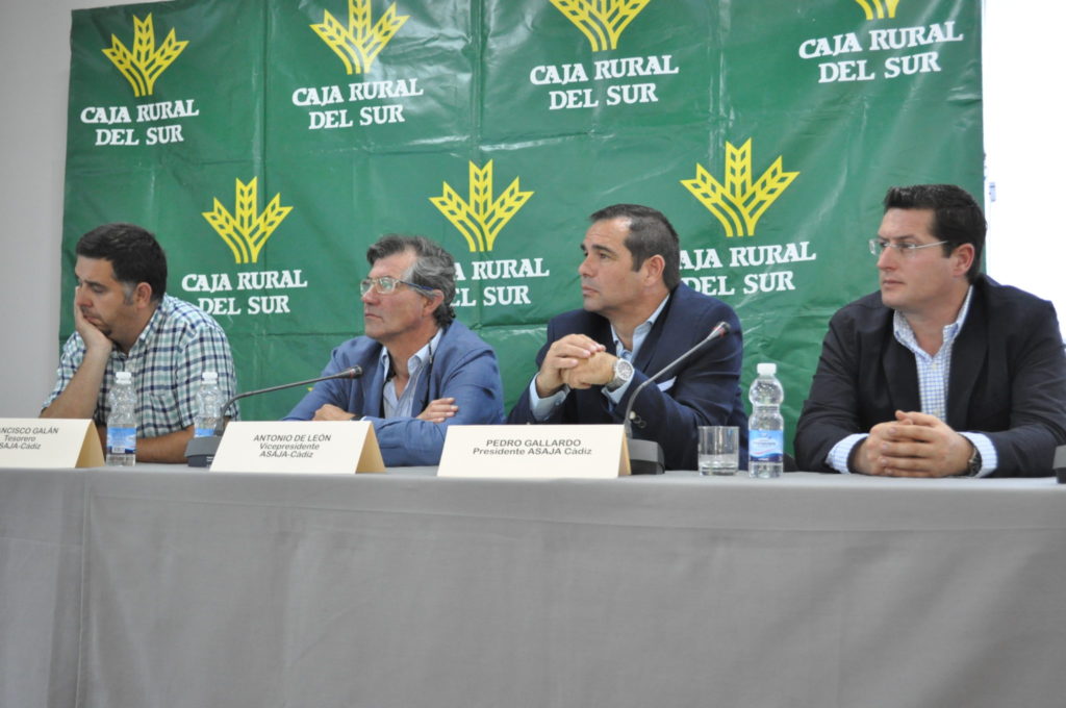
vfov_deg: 26.4
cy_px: 354
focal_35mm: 51
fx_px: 1508
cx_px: 533
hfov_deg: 38.9
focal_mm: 34
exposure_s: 1/40
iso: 1600
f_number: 5
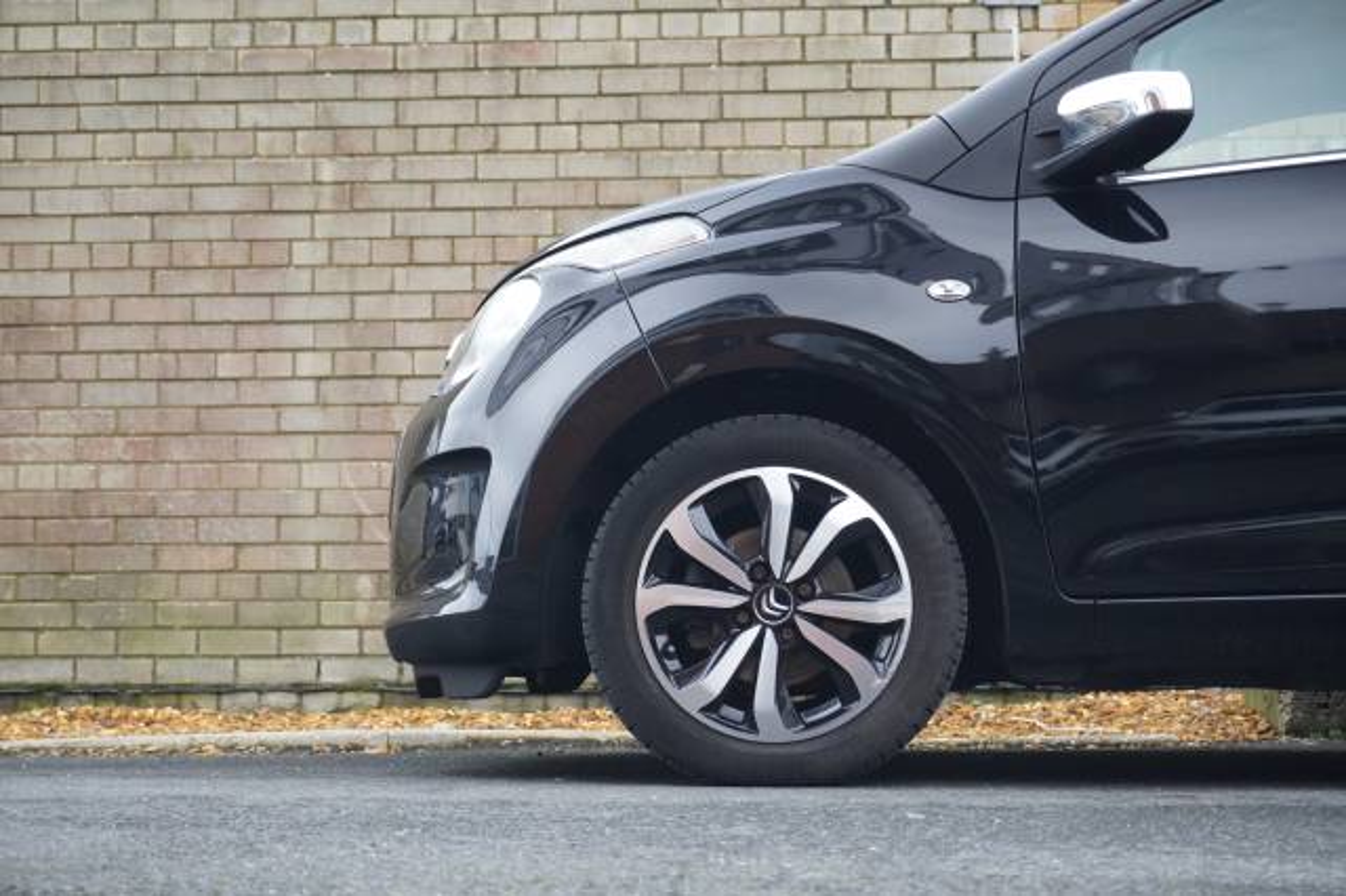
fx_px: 2298
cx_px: 673
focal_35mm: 62
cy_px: 448
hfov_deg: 32.6
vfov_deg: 22.1
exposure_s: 1/160
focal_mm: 41
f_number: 5.6
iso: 2000
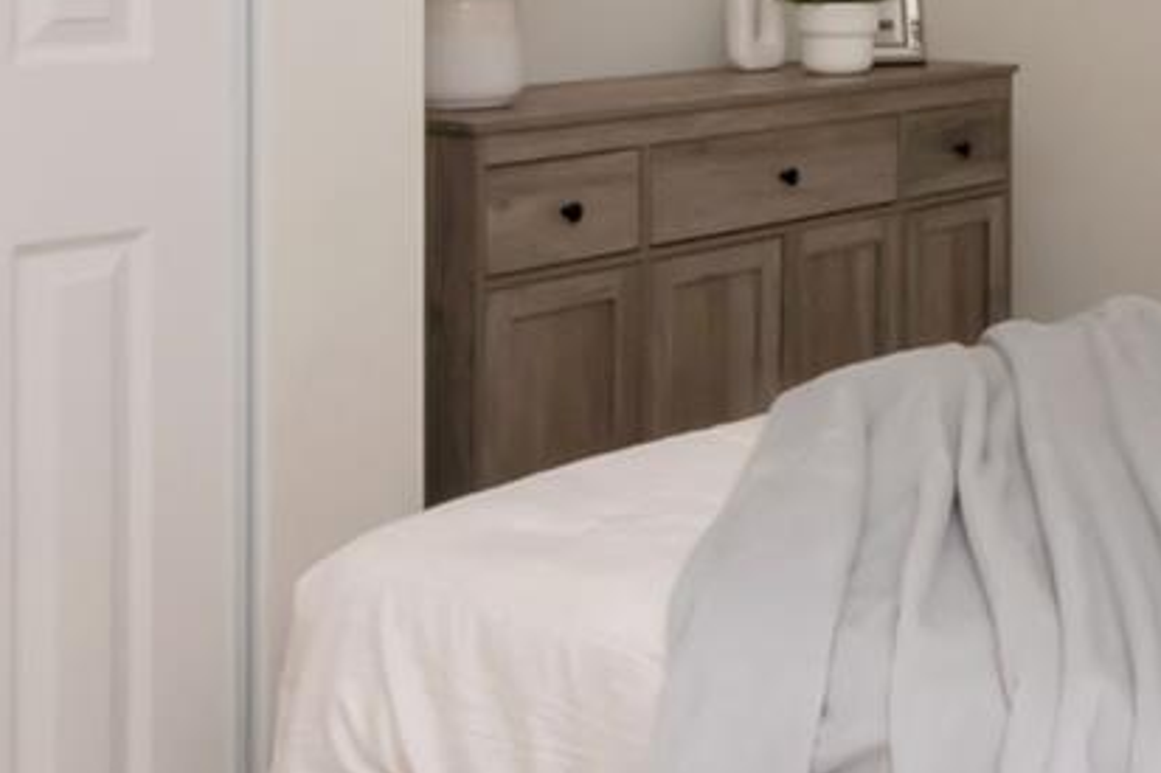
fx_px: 2061
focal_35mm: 64
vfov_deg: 20.4
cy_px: -56
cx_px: 1189
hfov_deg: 29.2
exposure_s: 1/200
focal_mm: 11
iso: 800
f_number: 16
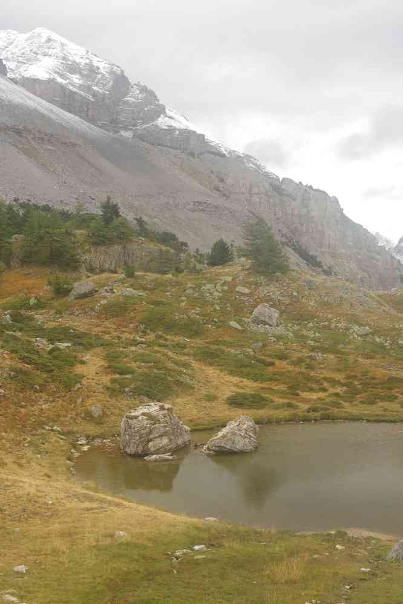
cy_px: 302
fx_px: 881
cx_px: 202
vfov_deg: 37.9
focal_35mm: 52
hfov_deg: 25.8
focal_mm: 35
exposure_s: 1/60
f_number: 8
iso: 200
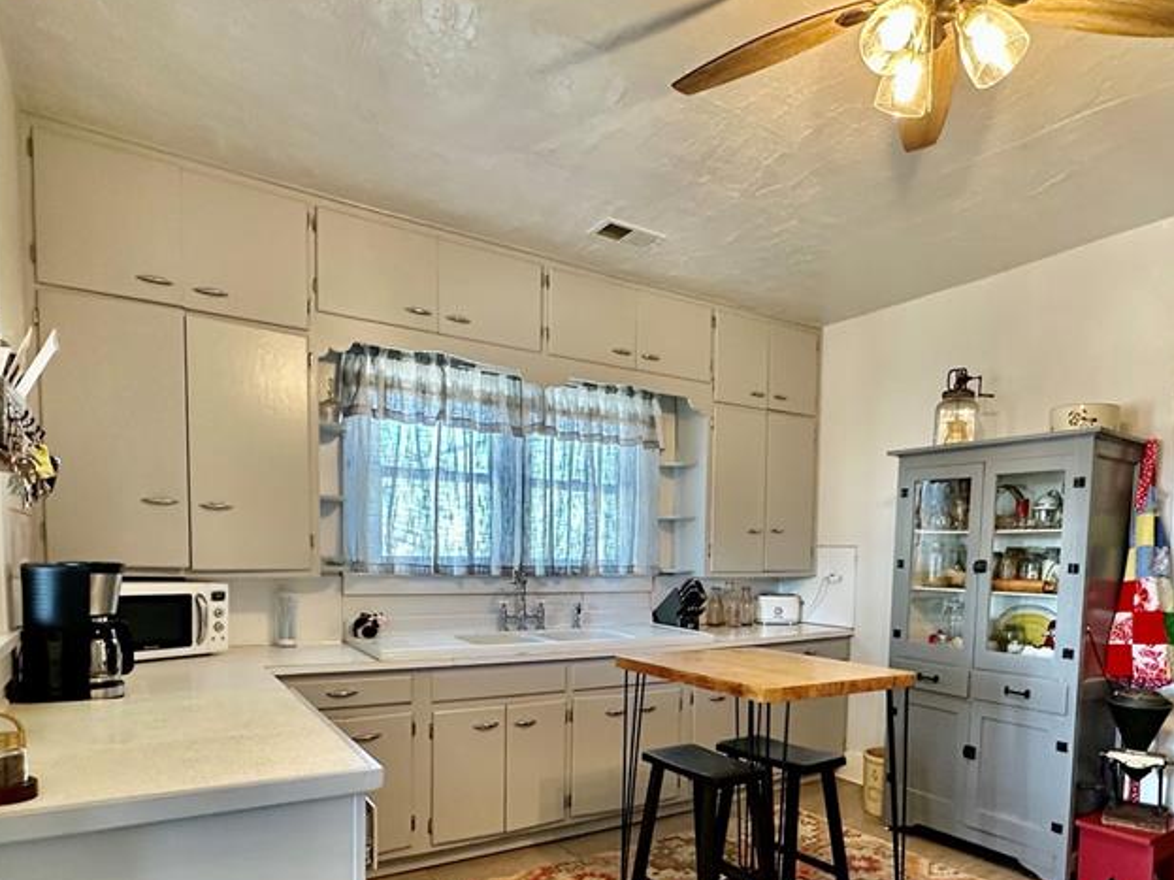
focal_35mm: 23
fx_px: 780
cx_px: 680
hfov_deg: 73.4
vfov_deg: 57.2
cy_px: 606
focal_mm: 2.22
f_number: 2.2
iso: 250
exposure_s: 1/60
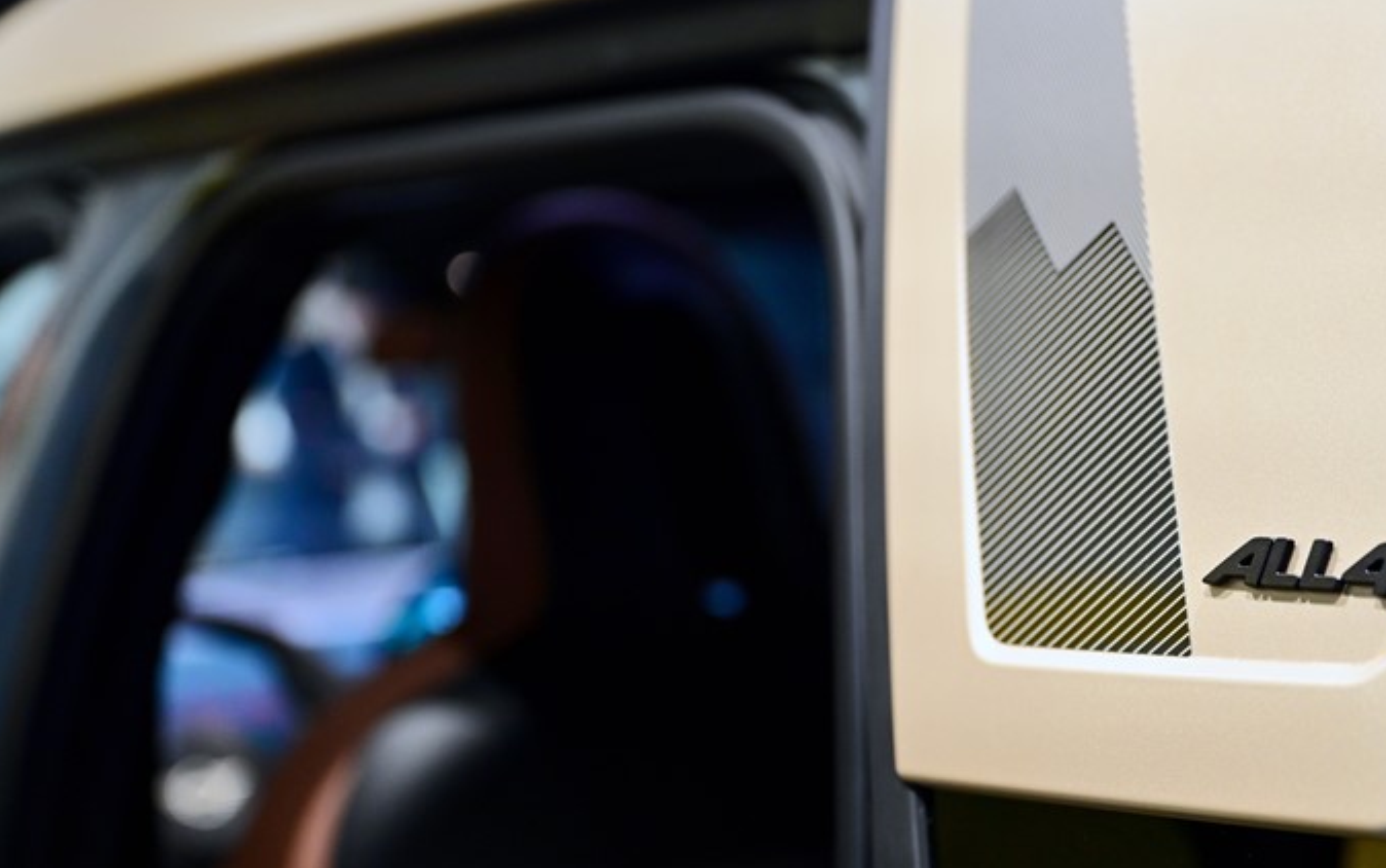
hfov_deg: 31.1
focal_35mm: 65
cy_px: 431
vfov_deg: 20.0
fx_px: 2456
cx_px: 985
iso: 1600
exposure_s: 1/160
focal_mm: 42
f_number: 2.8
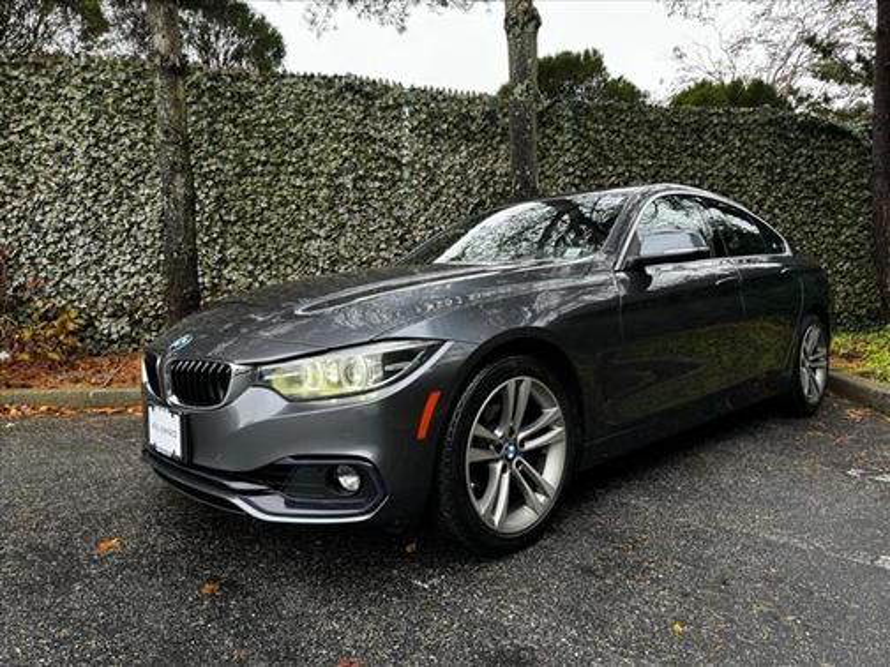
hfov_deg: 71.6
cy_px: 334
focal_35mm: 24
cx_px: 445
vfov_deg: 56.8
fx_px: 617
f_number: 1.78
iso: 125
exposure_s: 1/121
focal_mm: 6.76
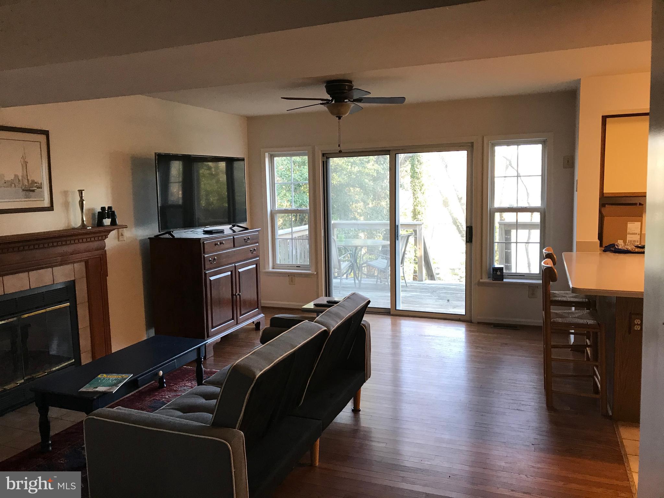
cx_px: 332
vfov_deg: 49.7
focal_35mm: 28
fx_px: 537
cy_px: 249
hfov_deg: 63.4
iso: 32
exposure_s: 1/30
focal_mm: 3.99
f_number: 1.8
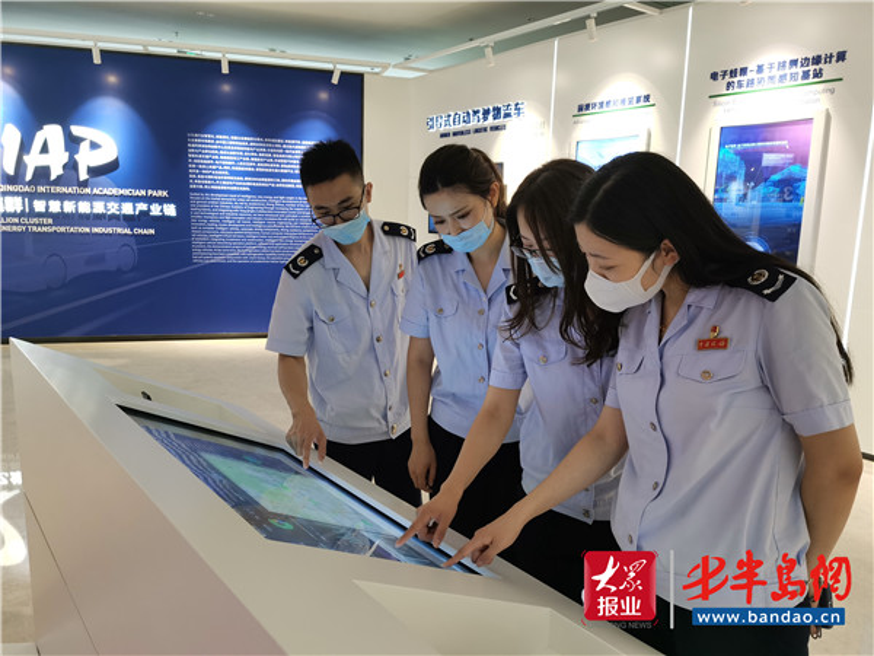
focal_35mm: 27
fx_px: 682
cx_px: 437
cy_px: 328
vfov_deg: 51.4
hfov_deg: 65.3
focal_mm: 5.56
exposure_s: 1/100
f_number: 1.6
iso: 200
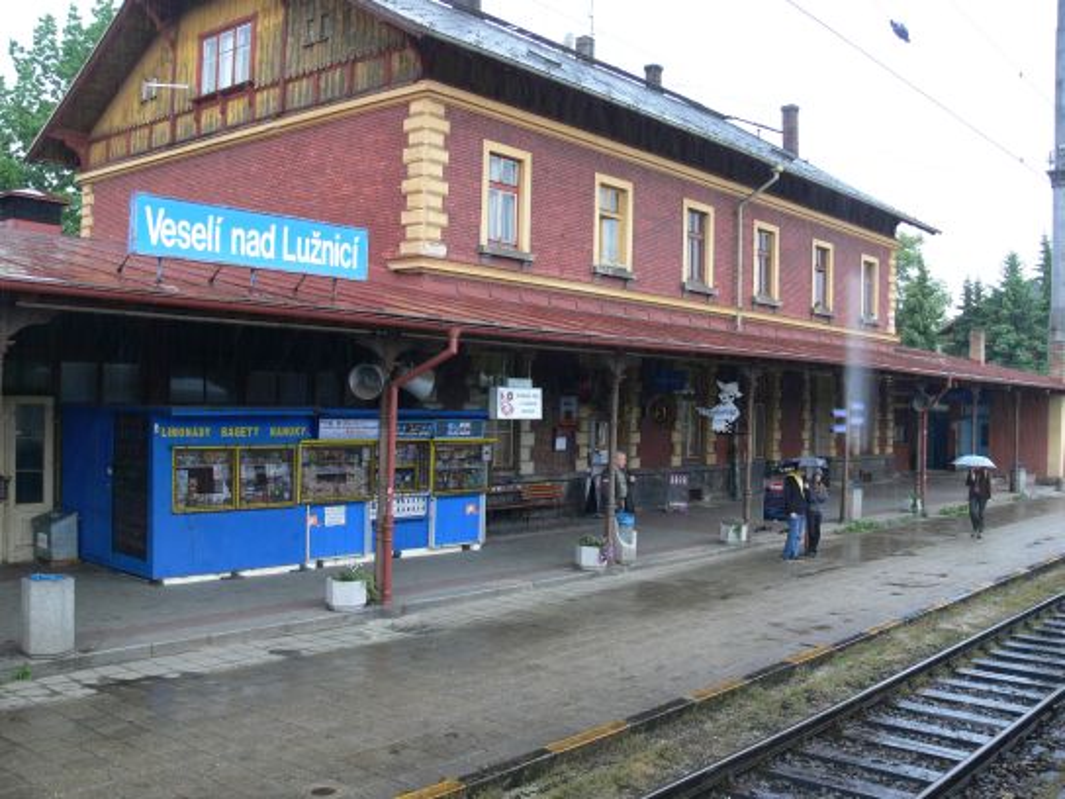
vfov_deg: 40.7
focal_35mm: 35
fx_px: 1077
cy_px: 400
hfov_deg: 52.6
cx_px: 532
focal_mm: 7.4
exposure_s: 1/50
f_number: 3.2
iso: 100
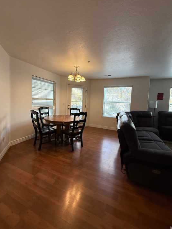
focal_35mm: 15
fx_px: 99
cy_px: 108
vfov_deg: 98.1
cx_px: 83
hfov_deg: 81.7
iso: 200
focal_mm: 2.22
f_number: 2.2
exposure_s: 1/120
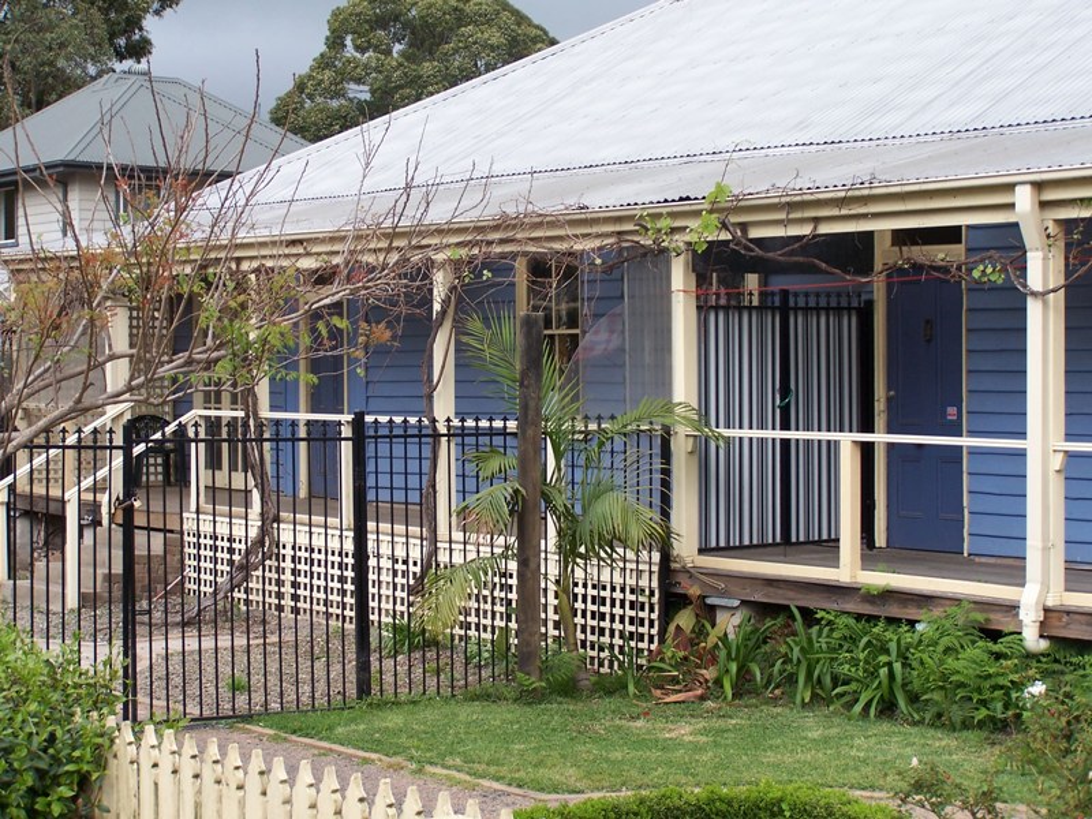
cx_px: 546
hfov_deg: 28.2
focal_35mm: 69
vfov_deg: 21.3
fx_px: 2177
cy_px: 410
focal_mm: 11.5
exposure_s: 1/400
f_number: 3.2
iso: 80
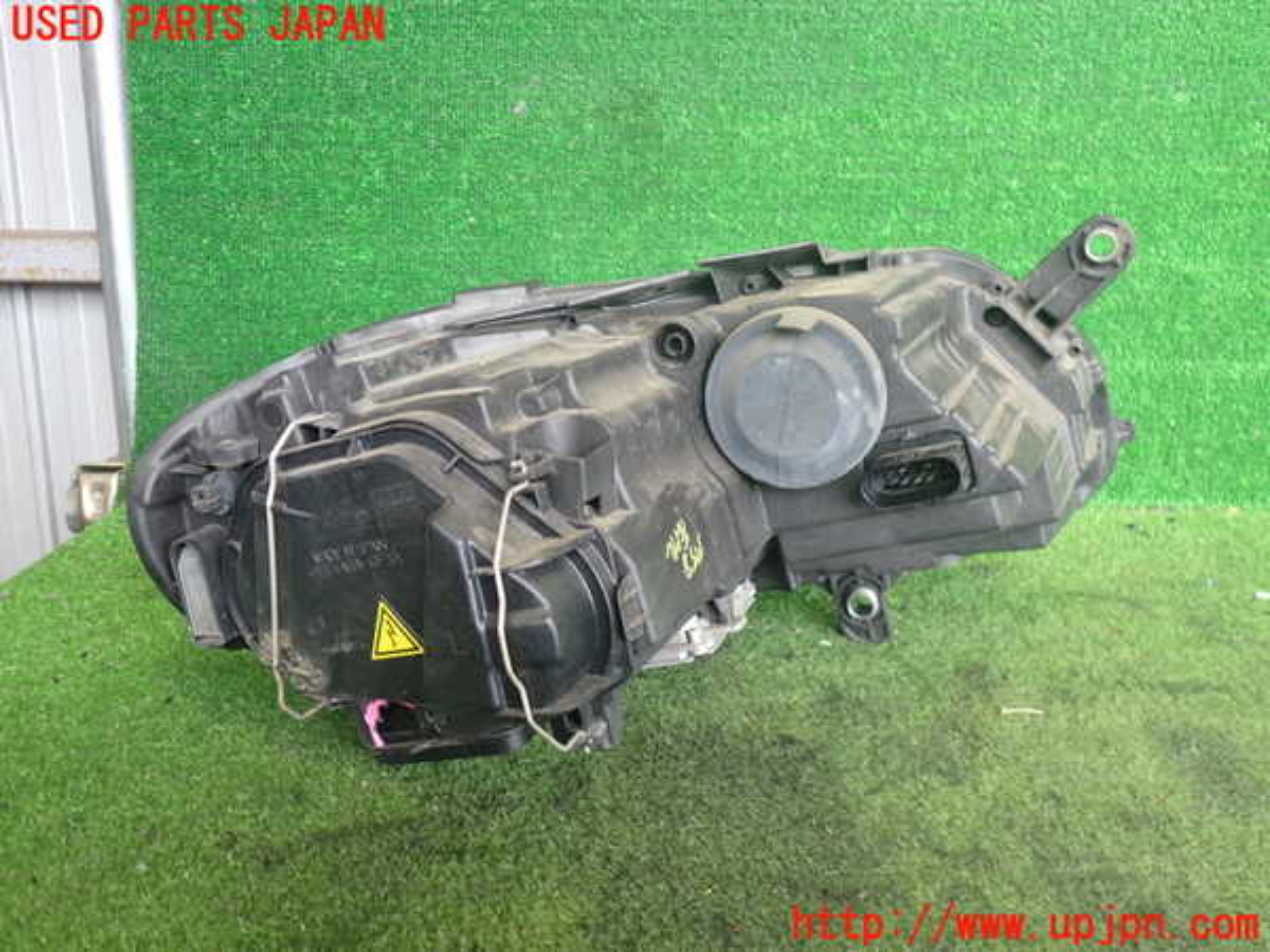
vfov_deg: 46.8
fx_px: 1101
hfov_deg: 60.0
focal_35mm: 30
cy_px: 476
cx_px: 635
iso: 200
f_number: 2.3
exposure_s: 1/30
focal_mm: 5.4
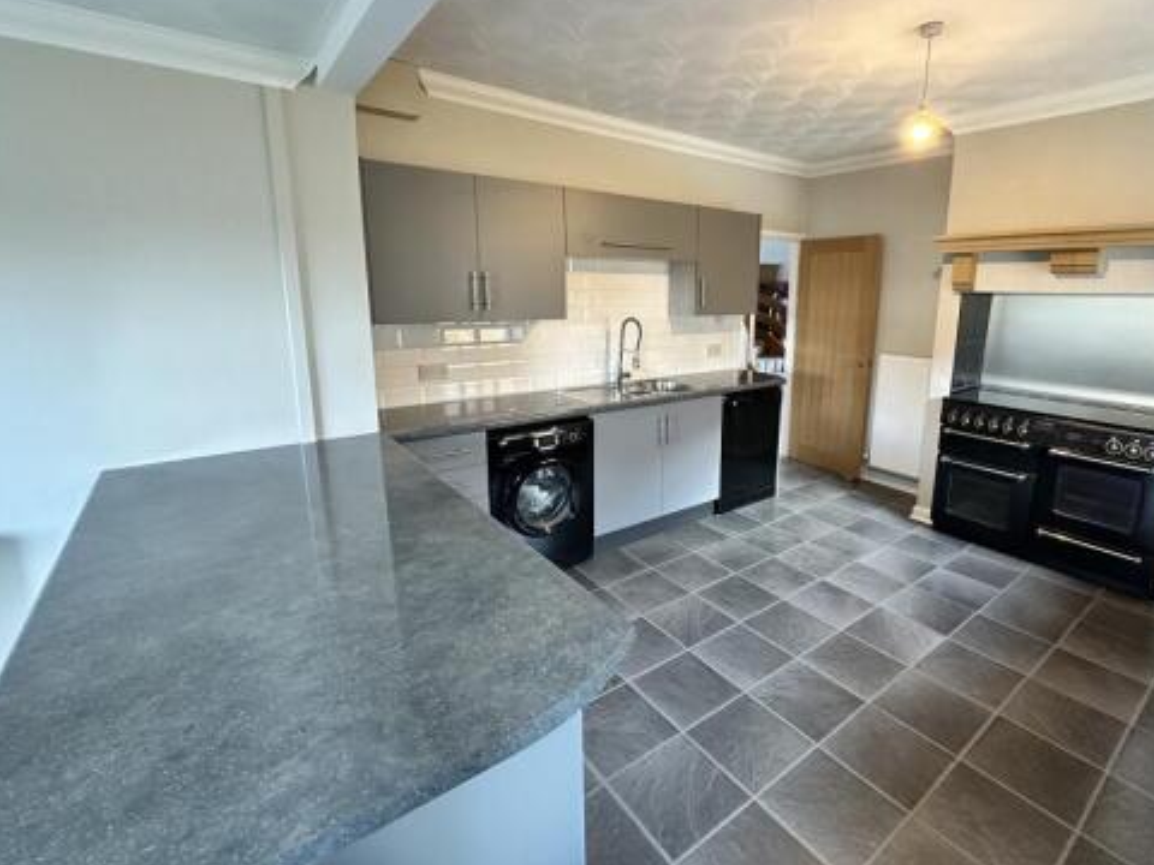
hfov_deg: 90.5
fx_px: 567
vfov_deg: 74.6
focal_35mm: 17
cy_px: 393
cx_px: 653
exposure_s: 1/60
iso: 500
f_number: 2.2
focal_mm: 2.22
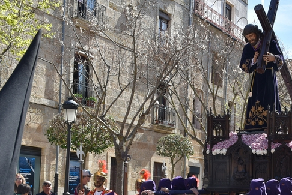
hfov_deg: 30.6
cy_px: 155
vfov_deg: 21.1
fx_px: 519
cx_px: 236
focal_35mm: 64
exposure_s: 1/250
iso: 200
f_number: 8
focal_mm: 23
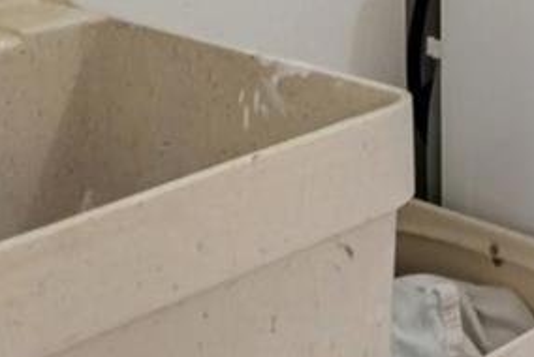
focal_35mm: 90
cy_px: -445
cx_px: 1066
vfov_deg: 12.6
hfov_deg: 16.9
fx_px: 1336
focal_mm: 16
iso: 400
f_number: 8
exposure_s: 1/13
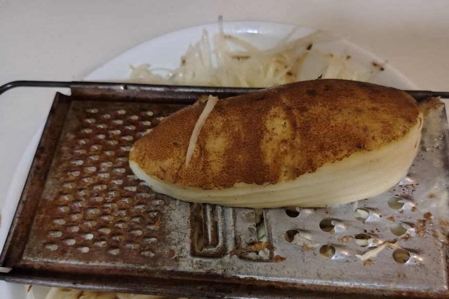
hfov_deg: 63.6
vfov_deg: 44.7
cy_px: 182
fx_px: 362
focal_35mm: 29
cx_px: 242
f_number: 1.8
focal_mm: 5.56
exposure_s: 1/60
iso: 1974
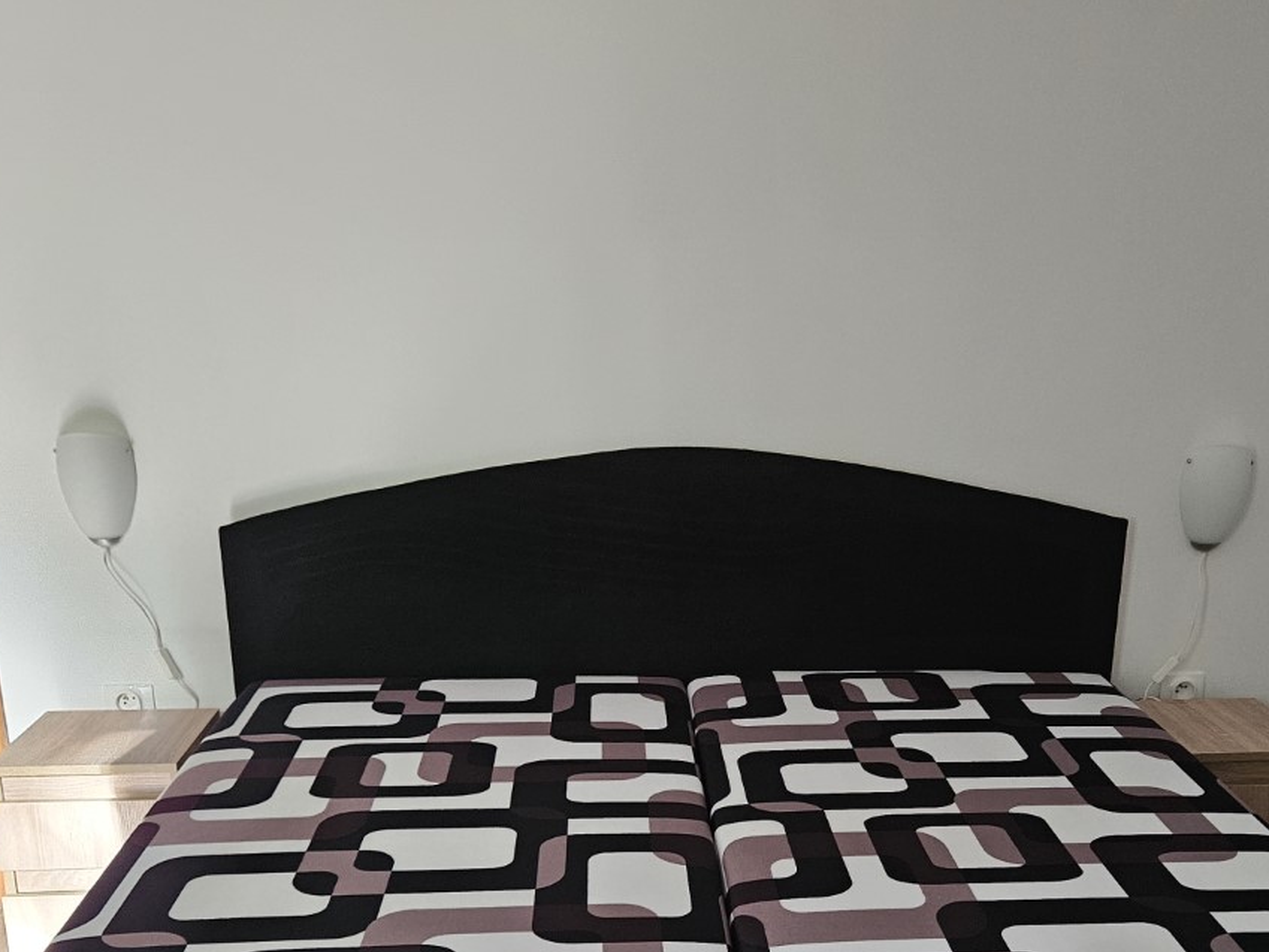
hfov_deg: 47.6
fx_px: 1430
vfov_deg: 35.9
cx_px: 767
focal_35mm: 39
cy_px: 731
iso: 640
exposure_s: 1/50
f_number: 1.8
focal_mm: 5.4
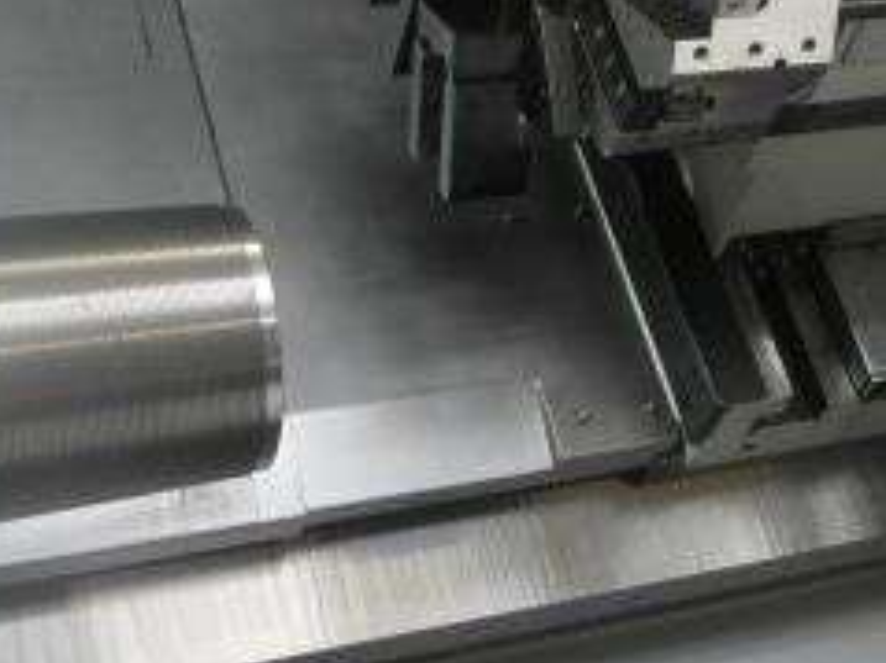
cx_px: 782
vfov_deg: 19.0
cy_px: 207
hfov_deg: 24.7
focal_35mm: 77
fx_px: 1970
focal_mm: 4.1
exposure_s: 1/45
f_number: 2.8
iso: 100
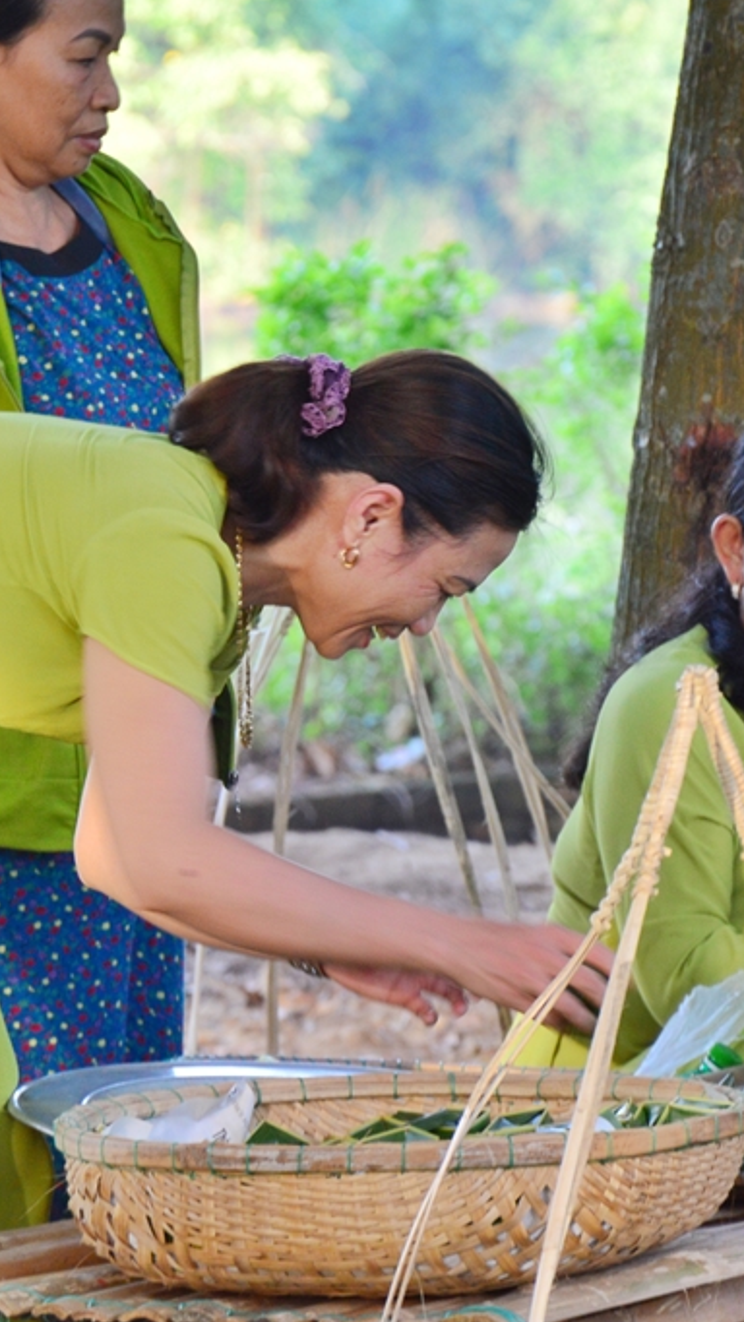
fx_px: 10160
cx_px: 448
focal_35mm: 290
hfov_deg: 4.2
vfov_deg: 7.4
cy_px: 642
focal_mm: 105
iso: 400
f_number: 5.6
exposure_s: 1/40
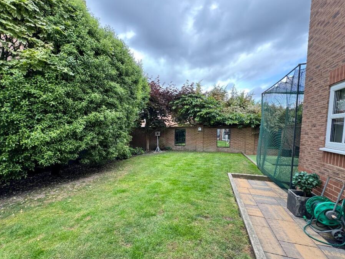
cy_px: 146
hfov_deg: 94.3
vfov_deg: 77.8
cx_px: 160
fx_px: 159
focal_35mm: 16
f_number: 2.2
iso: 40
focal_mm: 2.22
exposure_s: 1/147
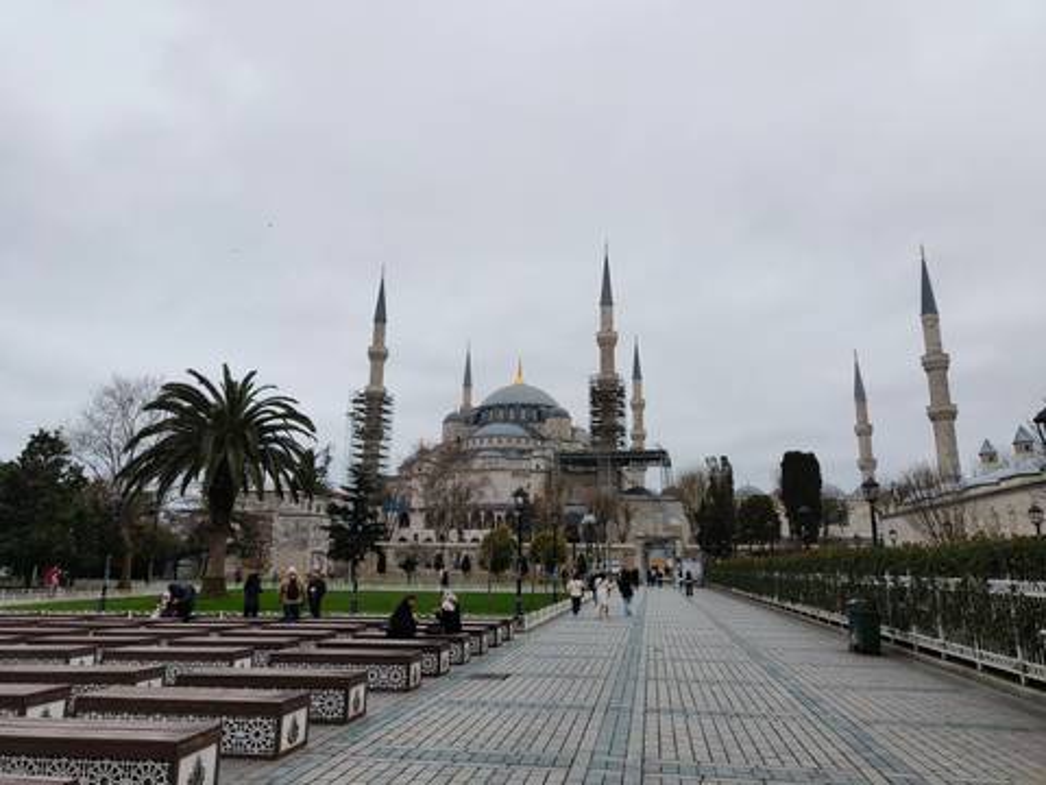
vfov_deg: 56.8
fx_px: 725
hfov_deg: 71.6
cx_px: 523
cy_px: 392
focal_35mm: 24
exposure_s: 1/294
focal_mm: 5.59
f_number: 1.8
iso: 50
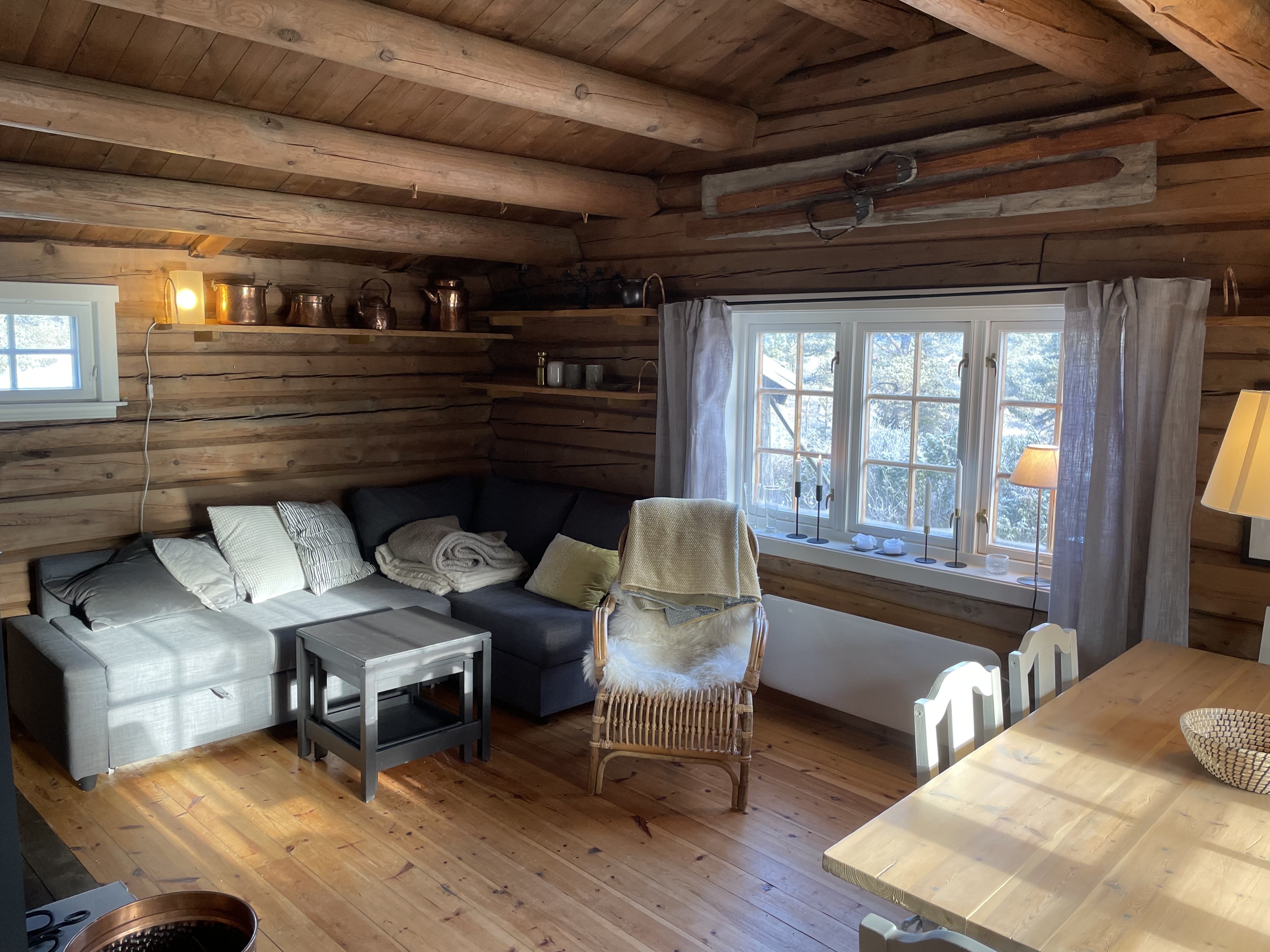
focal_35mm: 26
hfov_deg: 67.3
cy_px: 476
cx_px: 635
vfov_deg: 53.1
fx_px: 954
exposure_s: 1/100
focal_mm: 4.2
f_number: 1.6
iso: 100
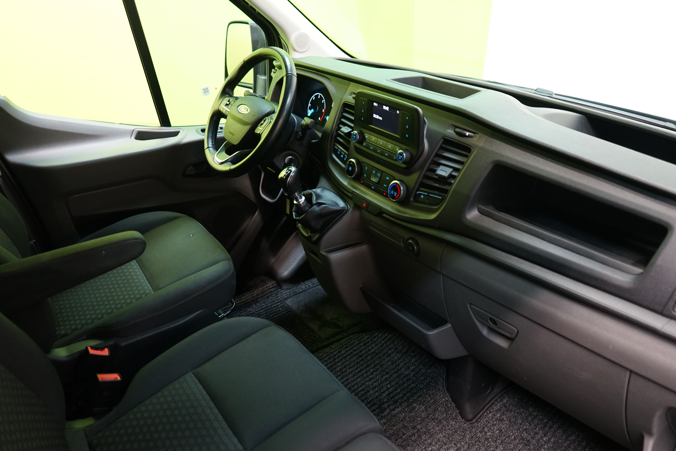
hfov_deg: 65.5
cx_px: 338
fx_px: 526
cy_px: 226
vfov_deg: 46.4
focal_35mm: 28
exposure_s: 1/30
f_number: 3.5
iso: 1600
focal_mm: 28
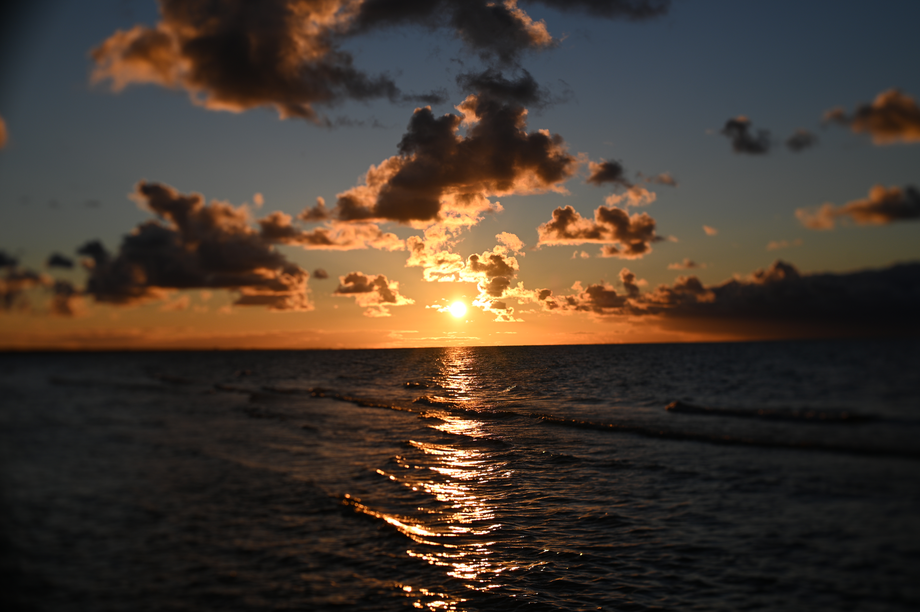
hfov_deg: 39.6
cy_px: 306
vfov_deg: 27.0
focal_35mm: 50
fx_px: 1277
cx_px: 460
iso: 100
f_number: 1.4
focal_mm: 50
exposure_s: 1/1600
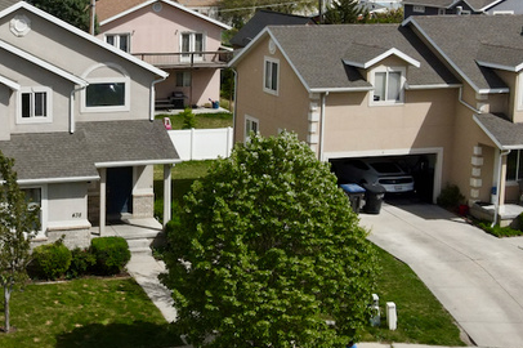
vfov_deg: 21.4
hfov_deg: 30.8
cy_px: 97
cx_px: 76
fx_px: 914
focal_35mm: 63
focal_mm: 4.5
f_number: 2.8
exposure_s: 1/1250
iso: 100
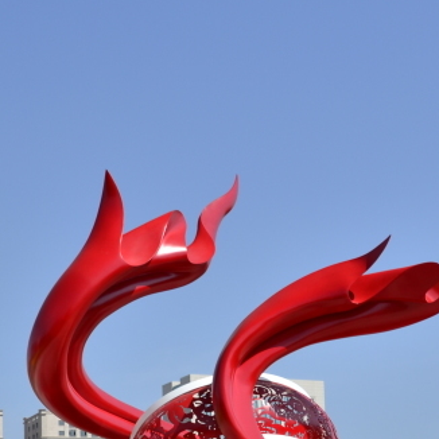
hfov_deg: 16.7
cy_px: 384
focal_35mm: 104
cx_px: 237
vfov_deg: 16.5
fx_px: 1492
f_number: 8
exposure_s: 1/250
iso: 100
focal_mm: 26
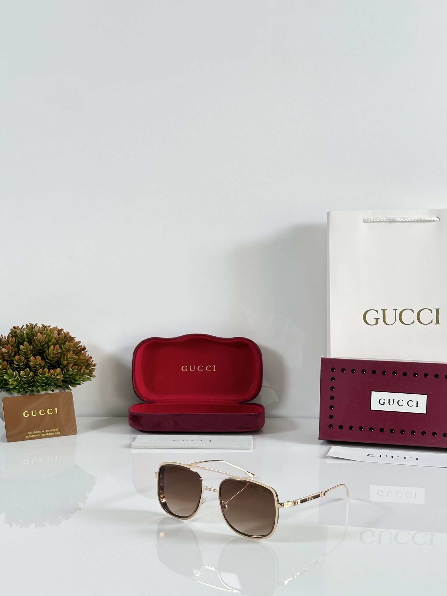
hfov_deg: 27.5
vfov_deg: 36.2
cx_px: 234
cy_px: 305
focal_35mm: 53
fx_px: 912
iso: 64
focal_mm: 6.86
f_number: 1.78
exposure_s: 1/121
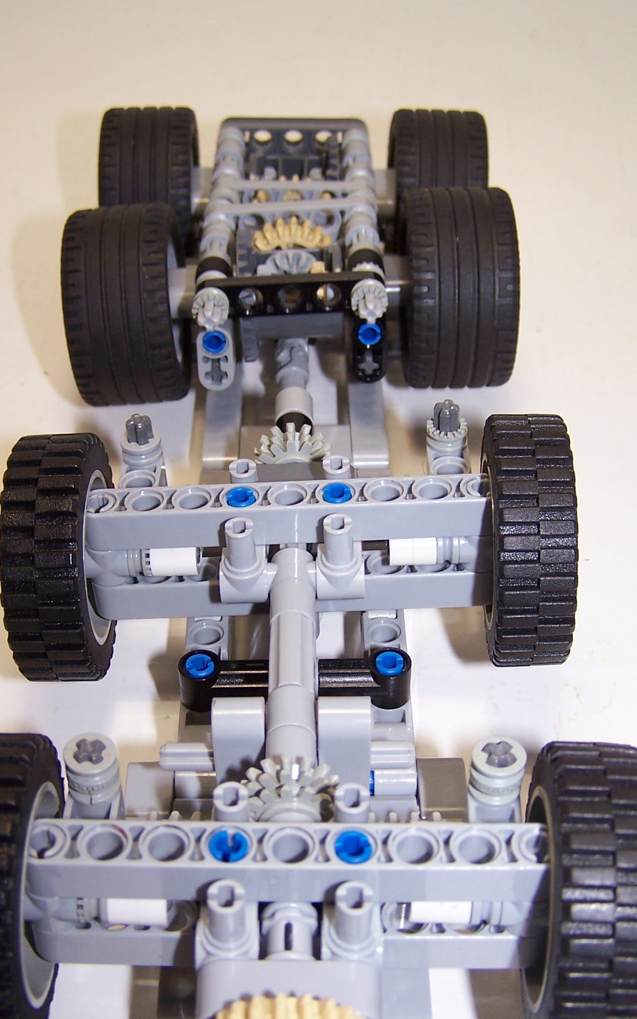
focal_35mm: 49
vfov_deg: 41.0
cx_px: 304
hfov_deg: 26.3
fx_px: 1362
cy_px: 579
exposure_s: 1/60
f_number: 2.8
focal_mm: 6.3
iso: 80
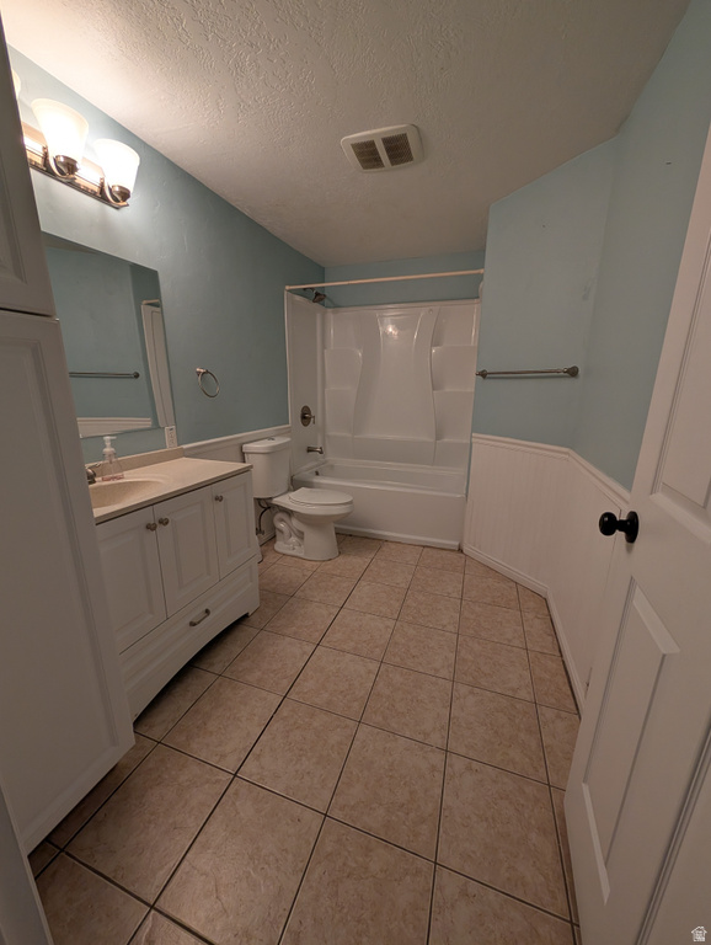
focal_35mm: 12
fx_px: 328
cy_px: 472
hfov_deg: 94.6
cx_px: 356
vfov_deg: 110.5
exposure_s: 1/120
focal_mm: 2.02
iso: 86
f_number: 1.7
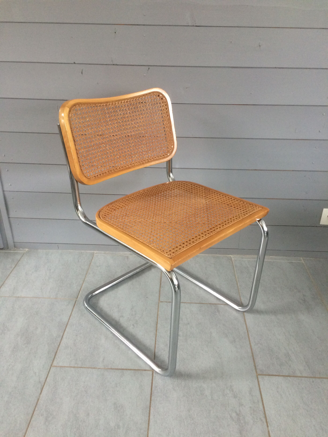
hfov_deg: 48.2
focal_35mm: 29
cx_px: 164
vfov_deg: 61.7
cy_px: 218
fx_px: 366
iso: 160
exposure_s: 1/33
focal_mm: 4.15
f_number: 2.2
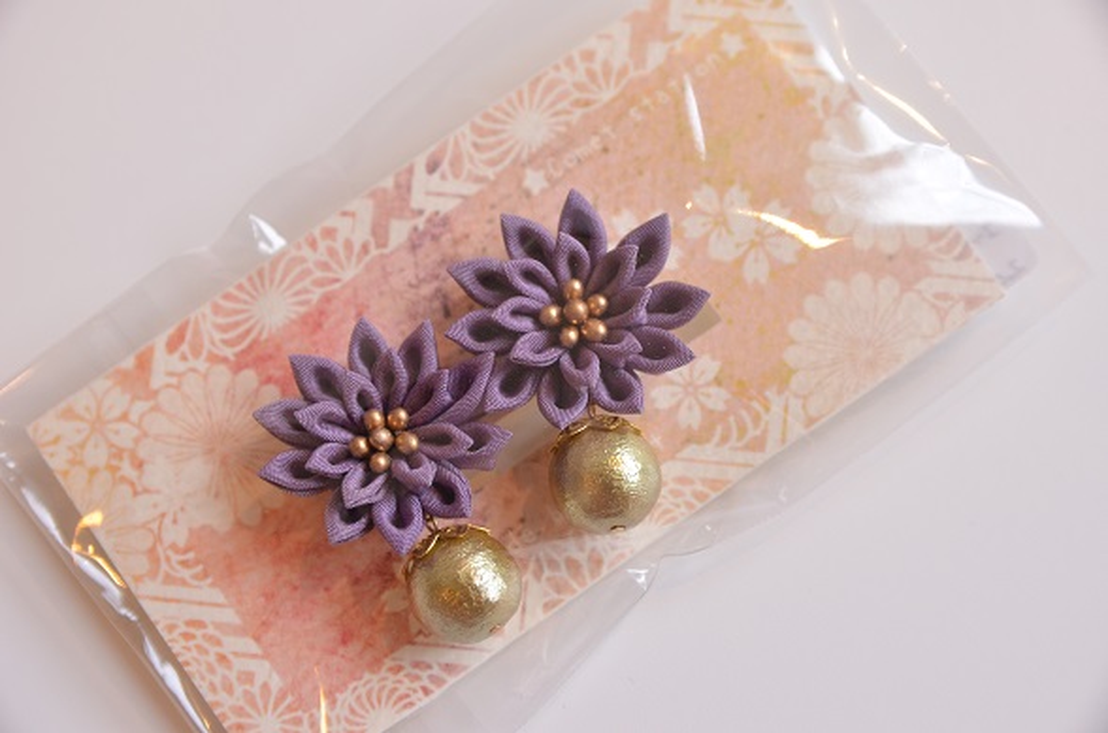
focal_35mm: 75
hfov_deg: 27.1
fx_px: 2303
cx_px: 554
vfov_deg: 18.1
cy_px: 366
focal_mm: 50
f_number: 4
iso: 400
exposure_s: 1/60
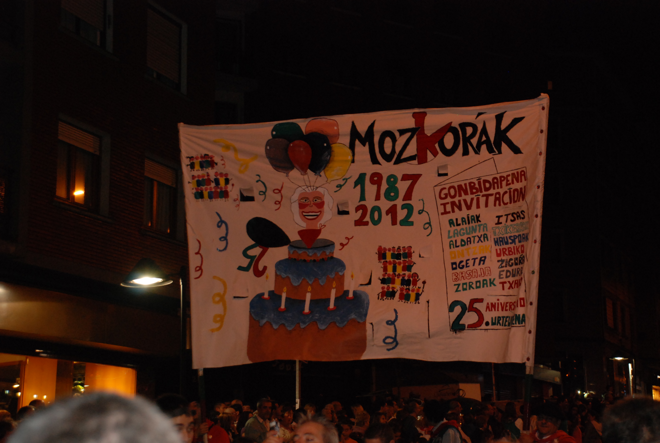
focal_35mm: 72
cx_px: 330
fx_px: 1323
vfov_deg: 19.0
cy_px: 222
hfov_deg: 28.0
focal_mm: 48
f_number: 4.8
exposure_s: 1/60
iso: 800
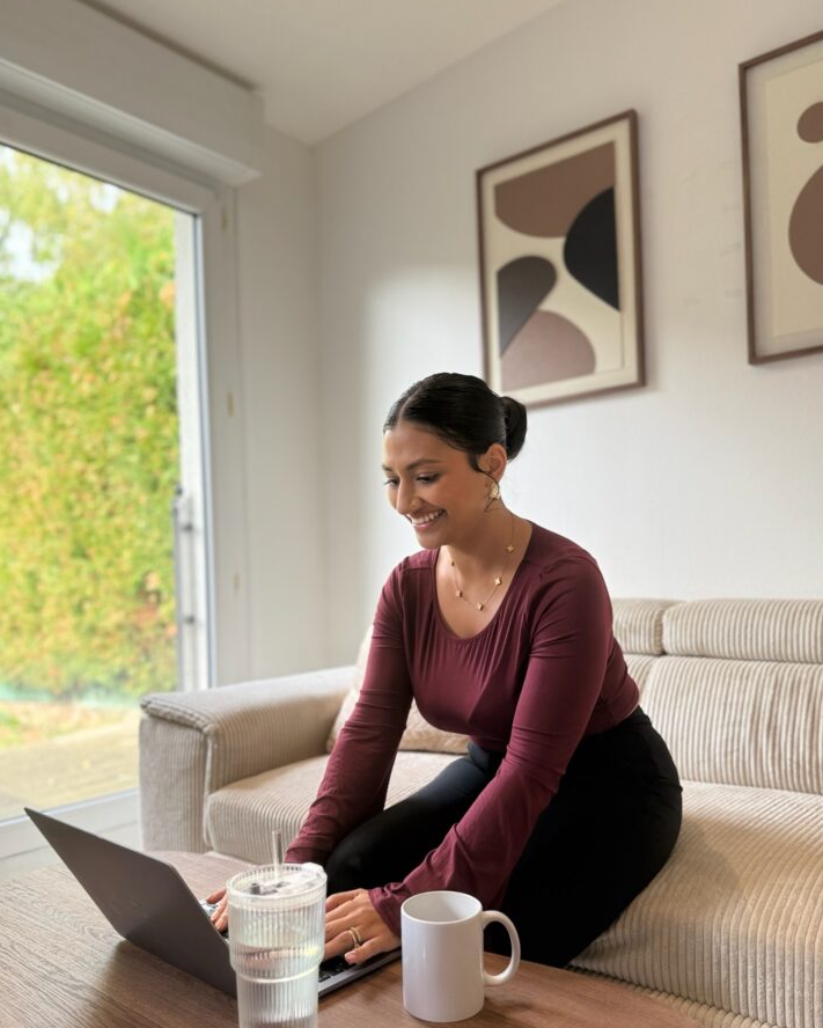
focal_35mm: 27
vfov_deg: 63.8
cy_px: 583
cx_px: 428
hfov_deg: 53.2
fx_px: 822
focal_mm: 6.76
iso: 64
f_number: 1.78
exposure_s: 1/136
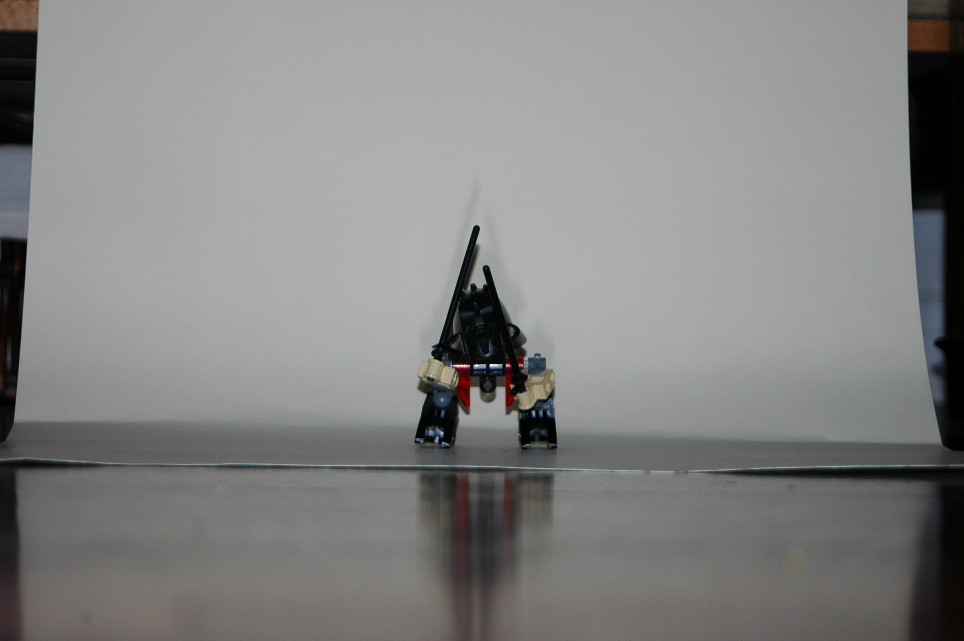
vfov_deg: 11.4
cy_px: 320
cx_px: 482
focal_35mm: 120
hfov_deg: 17.1
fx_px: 3210
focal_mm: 80
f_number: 5.6
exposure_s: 1/125
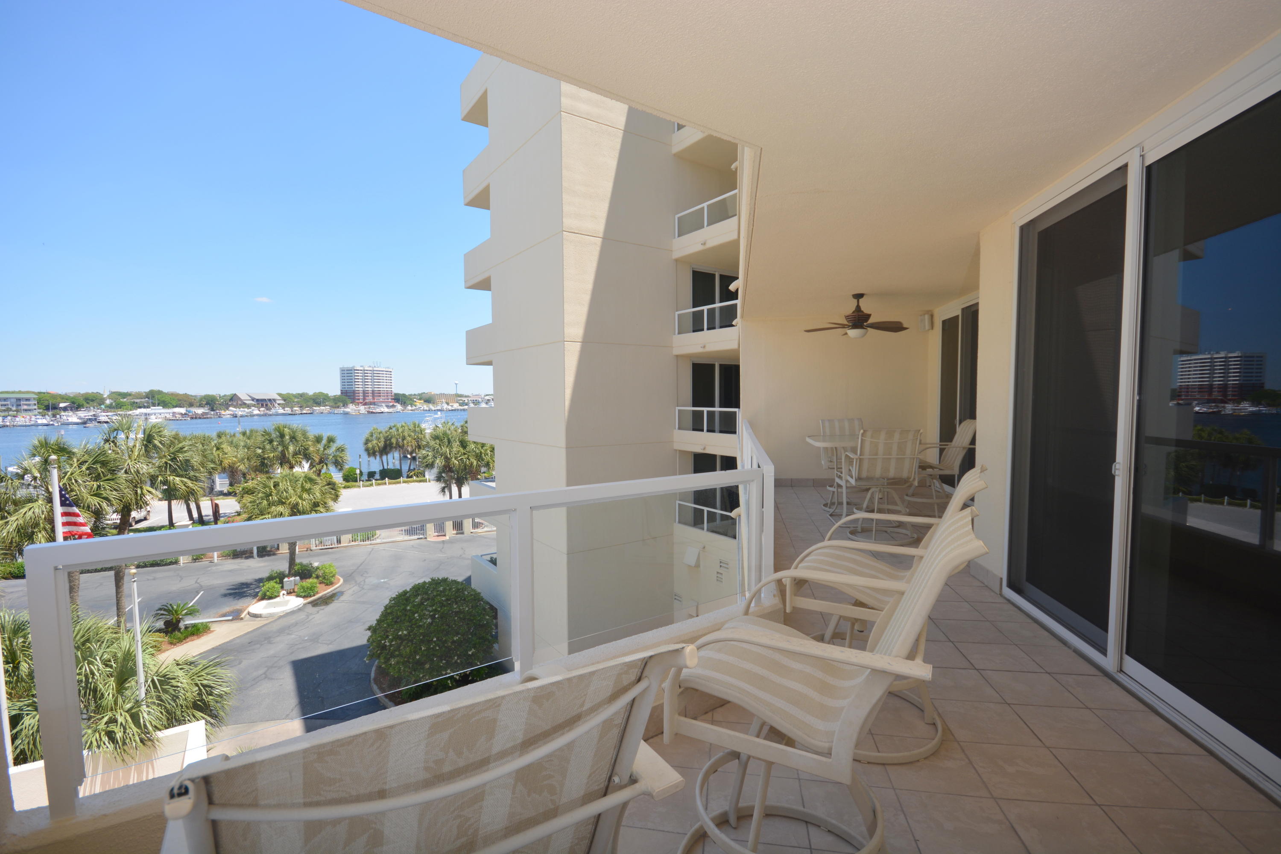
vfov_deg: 77.3
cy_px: 427
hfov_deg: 100.4
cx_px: 640
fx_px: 534
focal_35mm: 15
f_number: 6.3
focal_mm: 10
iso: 100
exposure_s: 1/200
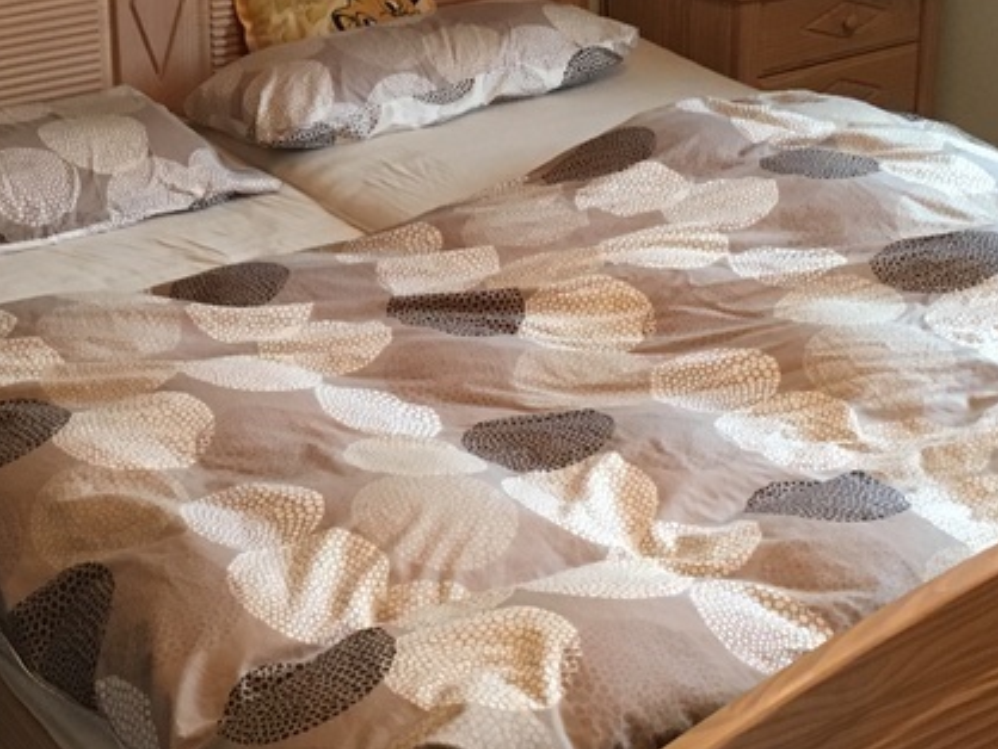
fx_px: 2048
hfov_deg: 27.3
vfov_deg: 20.4
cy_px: 112
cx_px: 361
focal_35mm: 71
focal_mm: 4.15
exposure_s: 1/33
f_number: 2.2
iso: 160
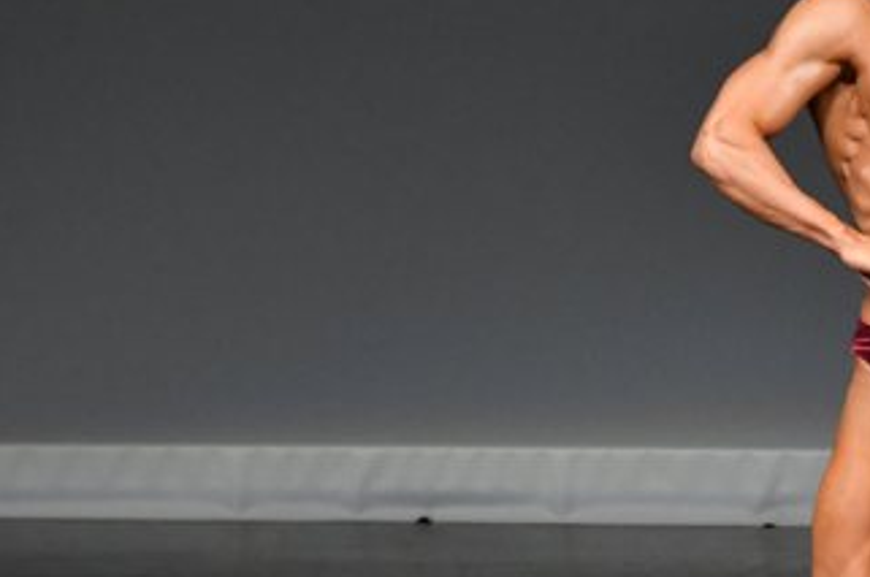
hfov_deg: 2.5
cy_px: 409
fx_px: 20124
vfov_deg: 1.6
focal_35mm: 834
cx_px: 958
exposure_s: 1/400
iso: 4000
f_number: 5.6
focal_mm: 230
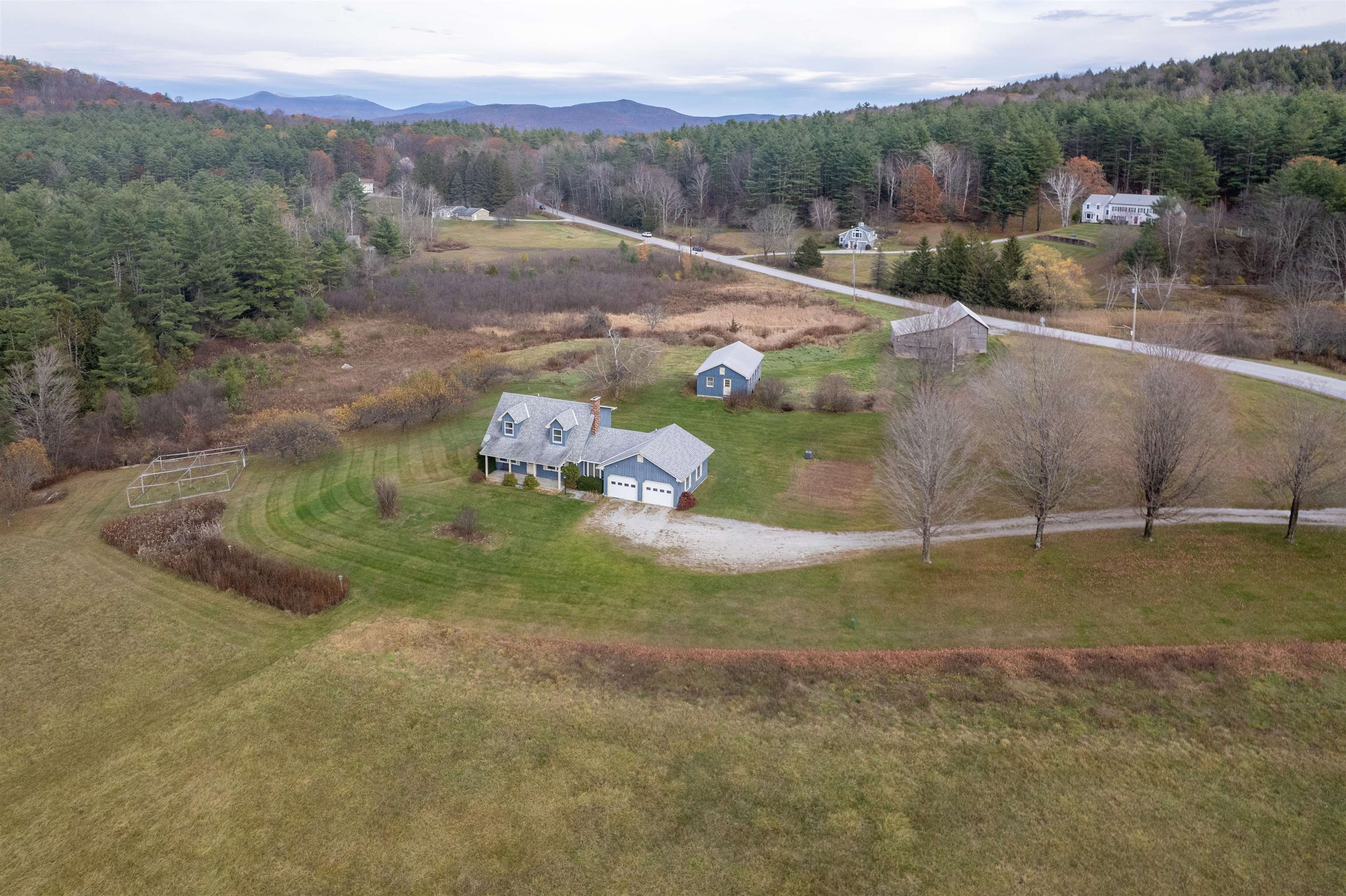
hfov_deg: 78.6
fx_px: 822
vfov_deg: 57.2
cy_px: 448
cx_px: 673
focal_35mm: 22
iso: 140
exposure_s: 1/100
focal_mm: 8.38
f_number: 2.8
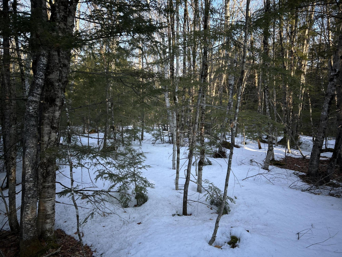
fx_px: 257
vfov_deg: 53.1
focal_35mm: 26
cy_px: 128
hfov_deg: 67.3
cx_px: 171
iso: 50
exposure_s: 1/405
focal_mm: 5.7
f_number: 1.5
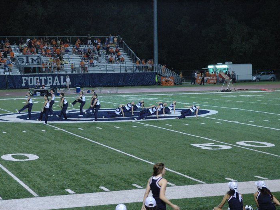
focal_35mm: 91
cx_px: 125
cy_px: 105
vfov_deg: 16.3
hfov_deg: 21.6
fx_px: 732
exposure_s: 1/80
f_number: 4.5
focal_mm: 55
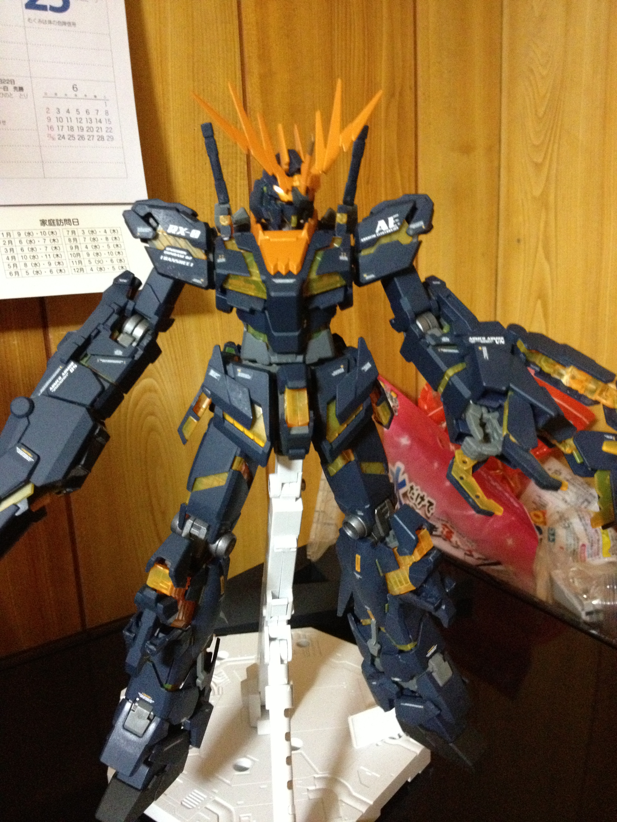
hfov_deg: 40.7
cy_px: 411
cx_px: 308
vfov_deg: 52.6
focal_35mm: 35
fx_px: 832
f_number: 2.4
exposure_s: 1/15
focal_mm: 4.28
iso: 640
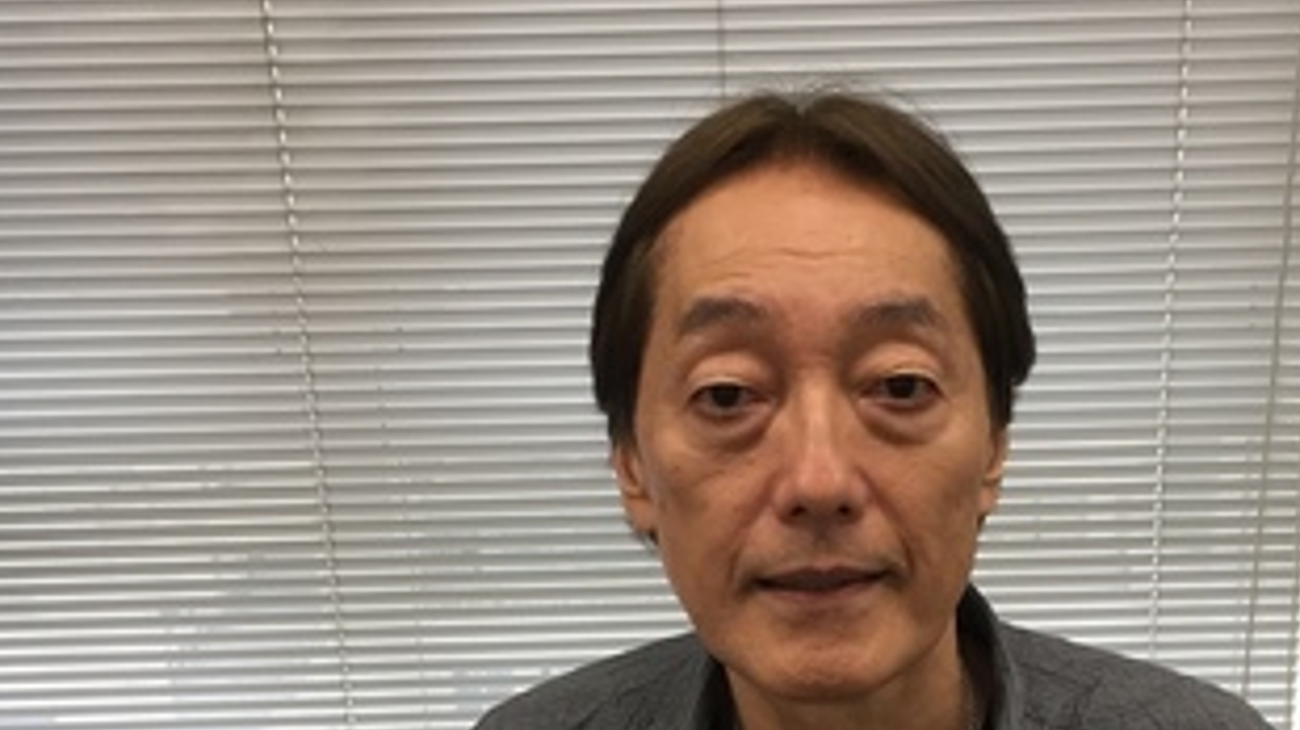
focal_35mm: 55
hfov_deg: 37.7
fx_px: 1895
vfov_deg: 21.1
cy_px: 711
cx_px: 772
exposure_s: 1/33
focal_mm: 4.15
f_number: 2.2
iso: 50
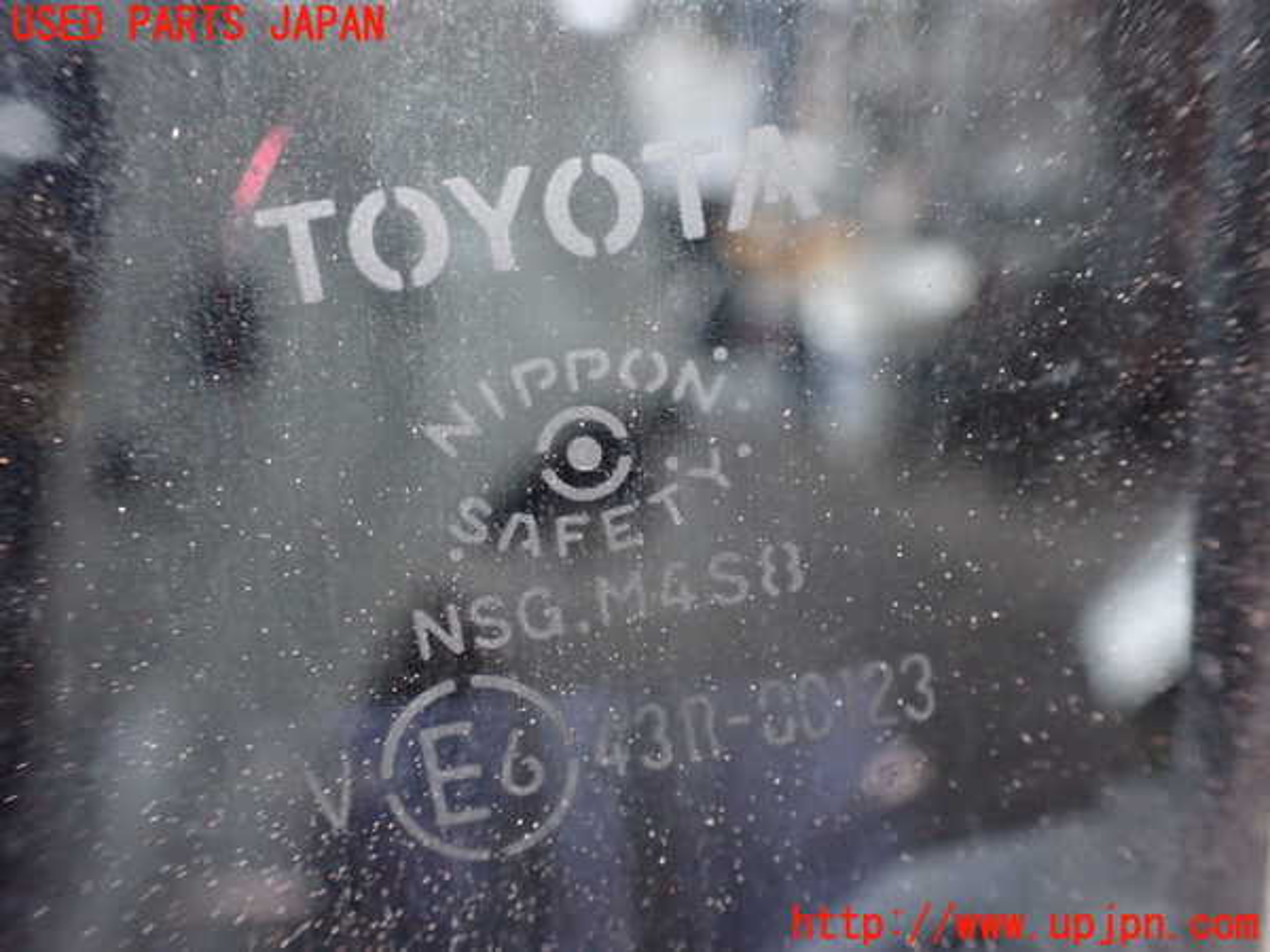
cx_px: 635
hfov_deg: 60.0
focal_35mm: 30
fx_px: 1101
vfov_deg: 46.8
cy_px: 476
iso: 1000
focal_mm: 5.4
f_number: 2.3
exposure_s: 1/30
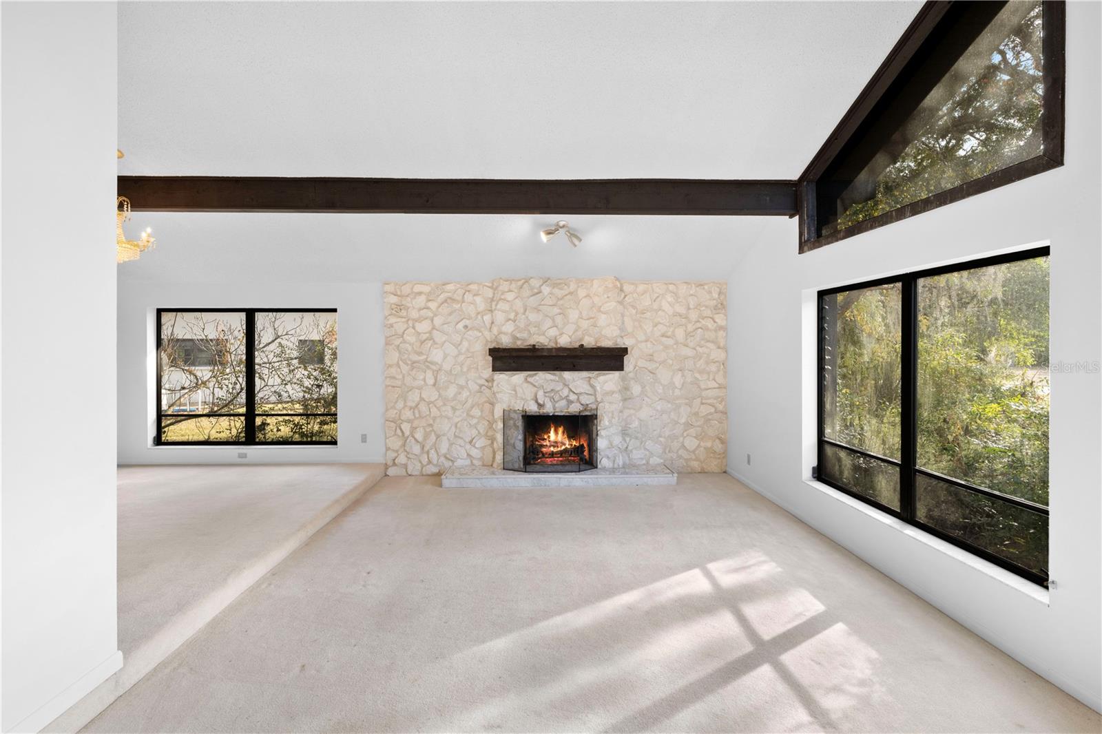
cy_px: 367
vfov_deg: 75.5
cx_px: 551
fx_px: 474
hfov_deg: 98.6
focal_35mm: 16
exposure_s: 1/50
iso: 250
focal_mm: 15.5
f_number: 8
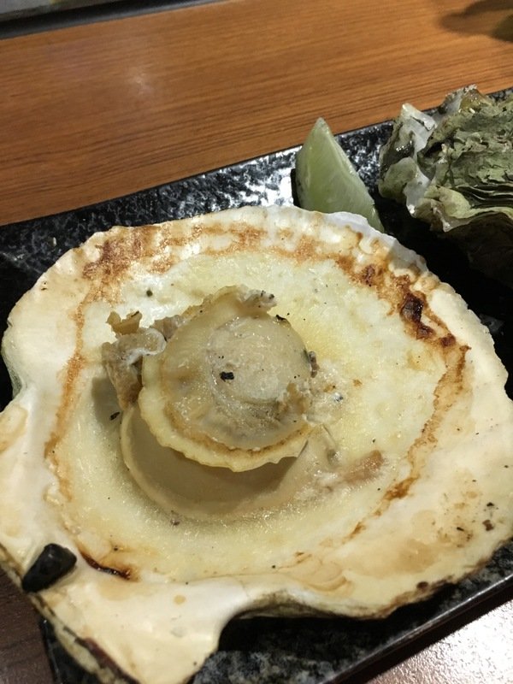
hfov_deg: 48.2
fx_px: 573
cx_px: 256
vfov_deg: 61.7
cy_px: 342
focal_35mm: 29
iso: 200
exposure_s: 1/30
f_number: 2.2
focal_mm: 4.15
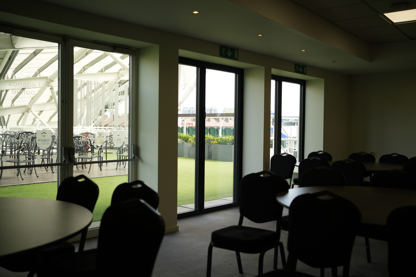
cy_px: 138
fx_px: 404
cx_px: 208
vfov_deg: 37.9
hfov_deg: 54.4
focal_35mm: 35
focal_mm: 35
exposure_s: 1/320
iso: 100
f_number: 2.5
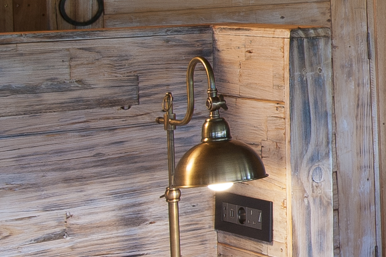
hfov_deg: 13.8
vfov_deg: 12.2
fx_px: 1189
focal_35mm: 111
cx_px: 897
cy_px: -13
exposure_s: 1/4
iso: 200
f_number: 9.5
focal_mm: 20
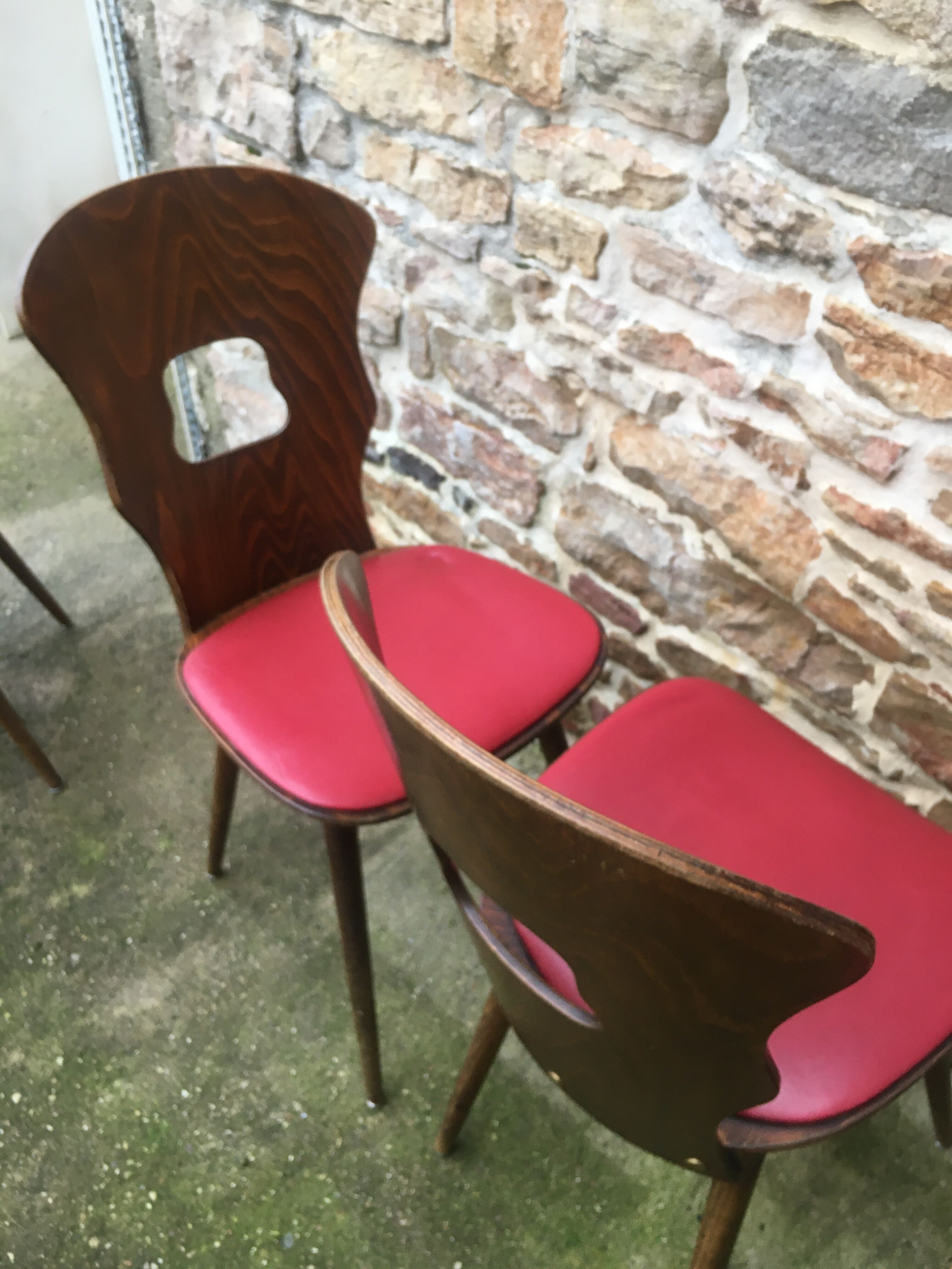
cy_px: 634
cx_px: 476
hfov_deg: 48.2
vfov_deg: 61.7
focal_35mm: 29
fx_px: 1063
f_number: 2.2
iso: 40
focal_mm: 4.15
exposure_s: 1/33
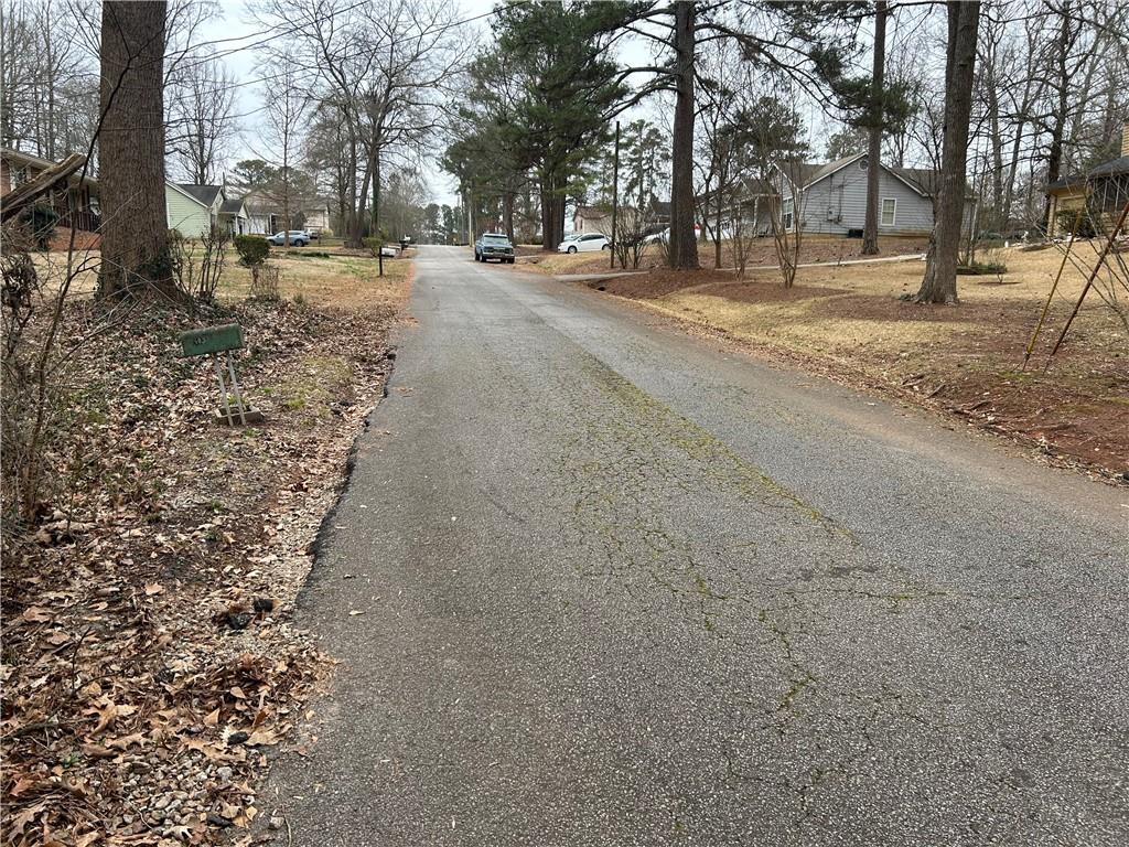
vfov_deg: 53.1
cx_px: 564
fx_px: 848
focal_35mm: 26
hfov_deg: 67.3
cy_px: 424
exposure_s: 1/121
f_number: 1.5
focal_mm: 5.7
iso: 40
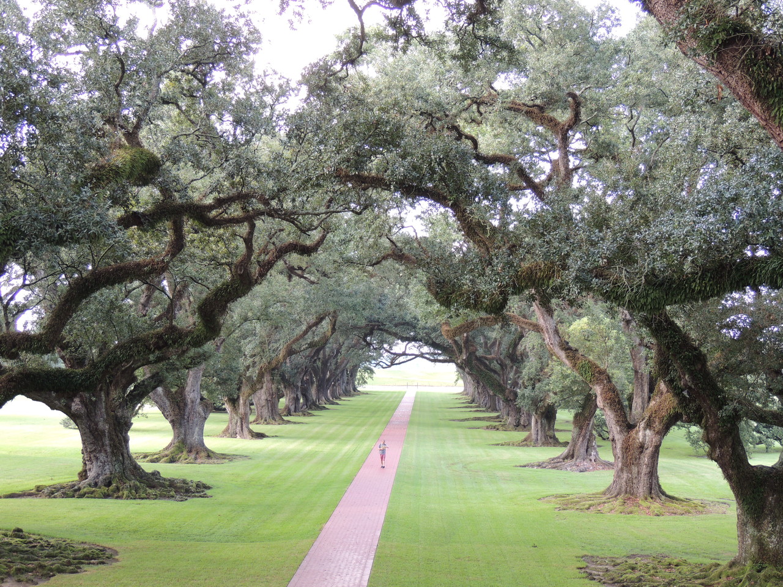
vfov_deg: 30.9
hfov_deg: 40.4
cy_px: 294
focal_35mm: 47
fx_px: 1063
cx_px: 392
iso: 125
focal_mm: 8.3
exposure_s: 1/50
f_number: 3.5
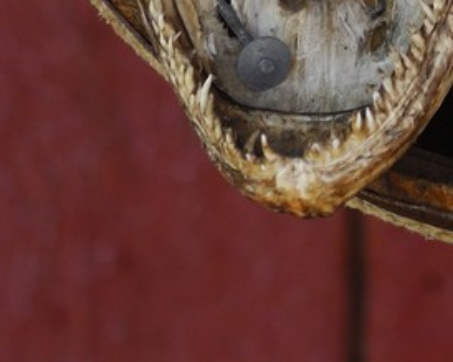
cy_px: -835
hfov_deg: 1.4
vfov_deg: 1.1
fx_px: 18696
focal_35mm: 1395
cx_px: 724
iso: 100
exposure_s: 1/200
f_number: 2.8
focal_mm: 170
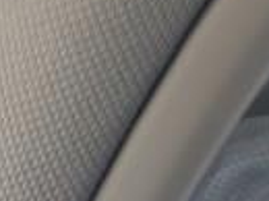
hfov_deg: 7.7
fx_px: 1877
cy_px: 135
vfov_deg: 6.1
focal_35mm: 242
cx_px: 619
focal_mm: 6.9
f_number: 1.68
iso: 24
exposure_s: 1/169
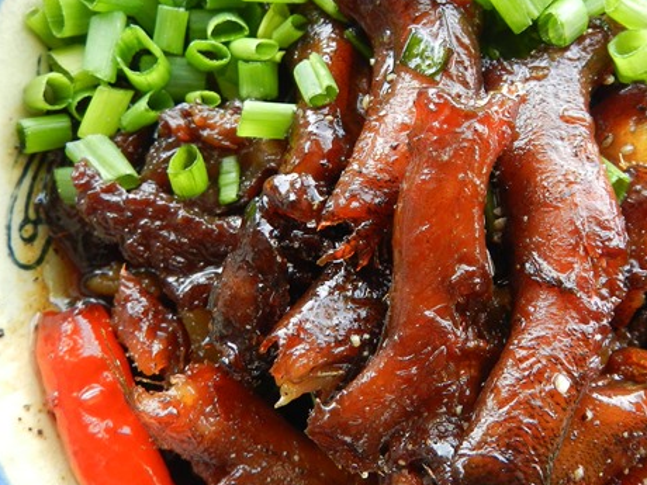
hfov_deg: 45.8
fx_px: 748
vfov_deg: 35.9
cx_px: 447
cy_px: 209
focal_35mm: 40
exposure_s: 1/60
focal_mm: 4
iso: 160
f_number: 3.4
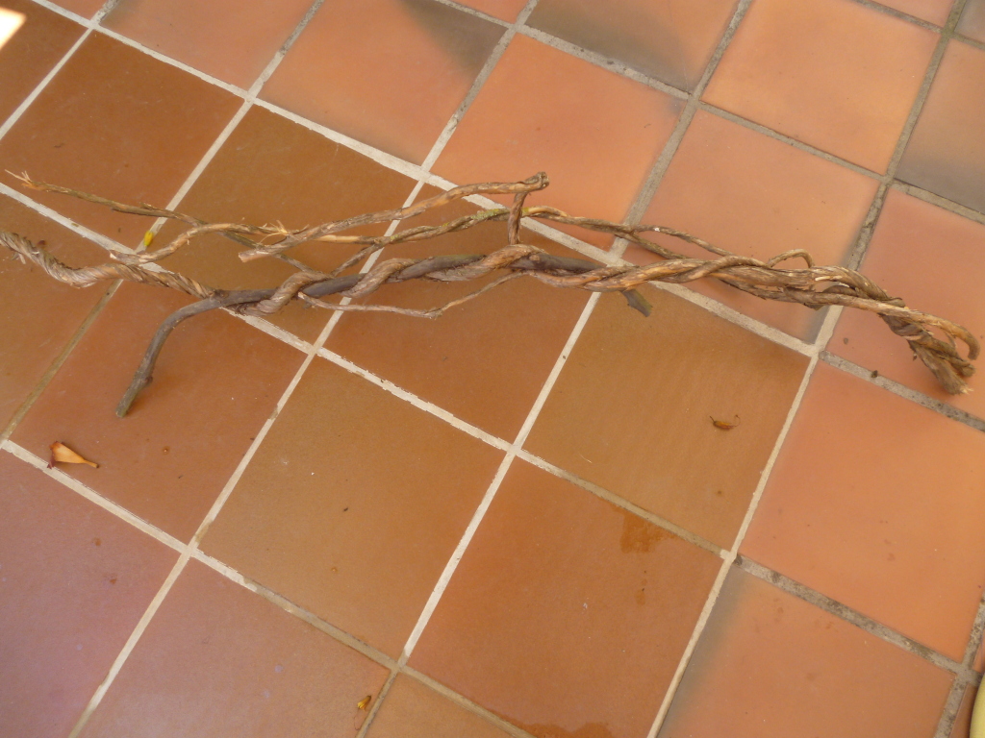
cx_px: 492
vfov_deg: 49.7
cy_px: 369
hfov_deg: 63.4
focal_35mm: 28
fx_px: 797
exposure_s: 1/60
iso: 100
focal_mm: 5
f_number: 3.1
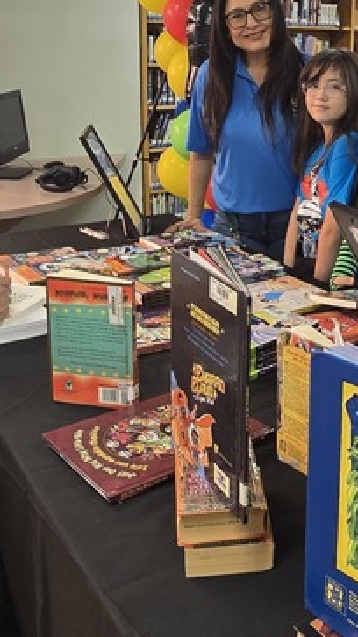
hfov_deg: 28.9
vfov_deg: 49.5
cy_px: 209
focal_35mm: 40
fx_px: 676
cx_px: 297
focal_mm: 2.2
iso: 80
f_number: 2.2
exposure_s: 1/60
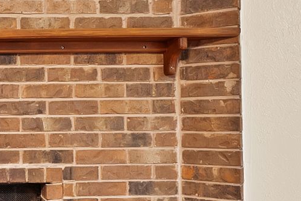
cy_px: 113
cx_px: -37
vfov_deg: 28.1
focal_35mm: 48
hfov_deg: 34.8
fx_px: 402
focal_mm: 12
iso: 640
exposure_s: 2
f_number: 9
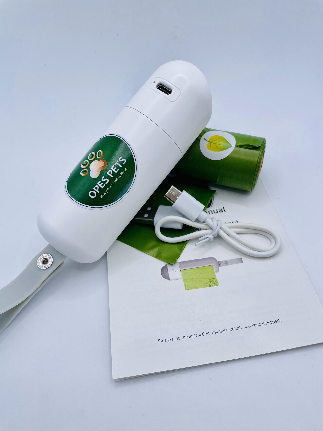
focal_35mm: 26
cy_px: 216
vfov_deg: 67.3
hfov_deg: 53.1
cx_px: 162
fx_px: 323
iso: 32
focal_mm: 4.2
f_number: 1.6
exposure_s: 1/596
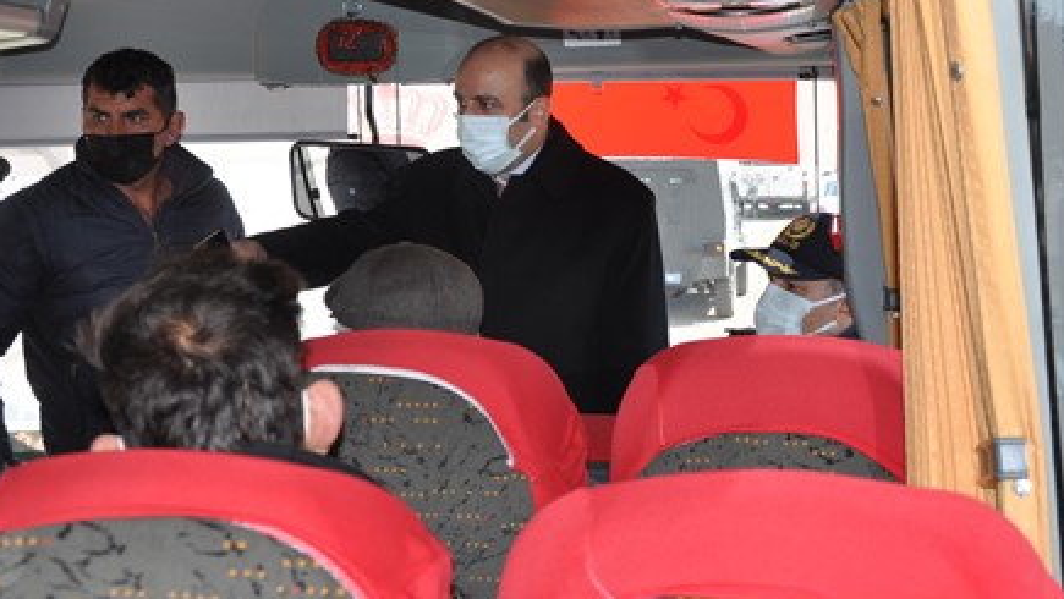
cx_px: 457
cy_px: 130
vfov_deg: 19.6
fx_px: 1722
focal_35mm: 61
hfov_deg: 34.3
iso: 200
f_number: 4
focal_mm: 26
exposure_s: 1/200
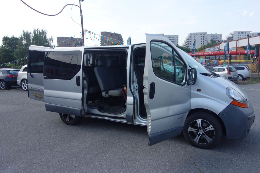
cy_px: 86
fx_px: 202
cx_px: 130
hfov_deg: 65.5
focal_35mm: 28
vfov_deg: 46.4
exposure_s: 1/1600
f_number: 2
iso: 125
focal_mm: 10.4
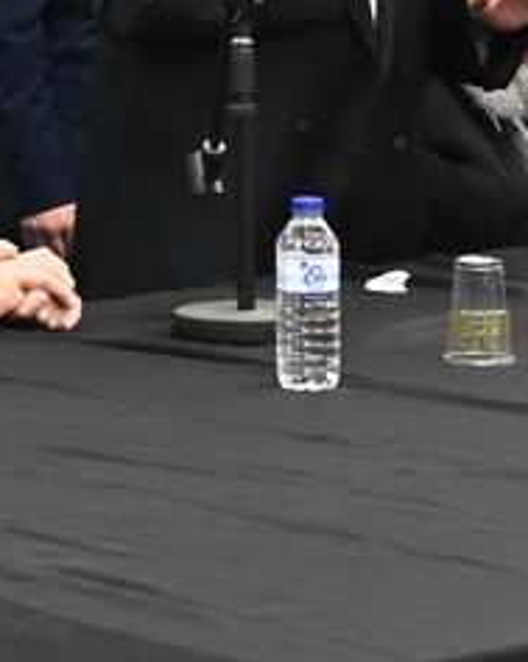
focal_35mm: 211
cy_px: -20
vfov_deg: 9.1
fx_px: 4130
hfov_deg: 7.1
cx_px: -422
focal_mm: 38
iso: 2000
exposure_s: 1/160
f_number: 5
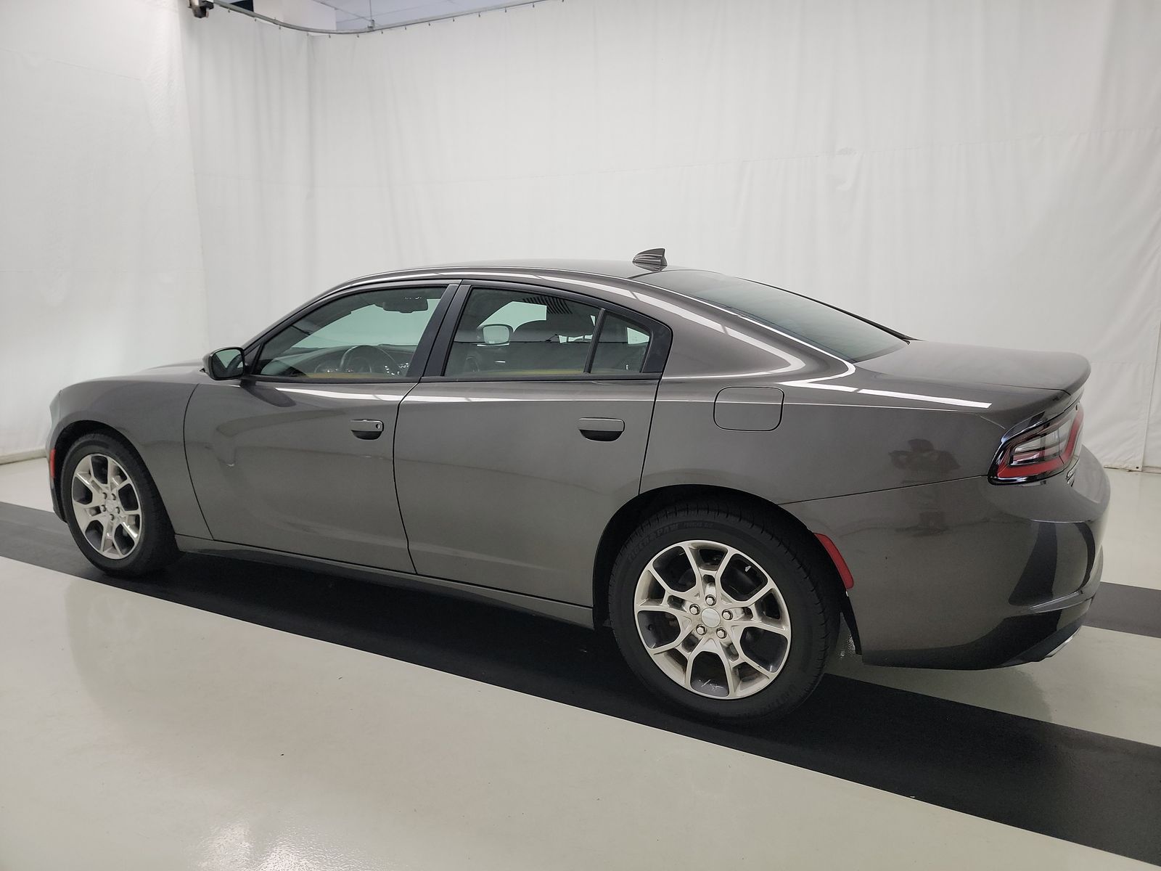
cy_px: 436
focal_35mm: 24
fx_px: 805
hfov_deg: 71.6
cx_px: 580
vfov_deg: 56.8
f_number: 1.8
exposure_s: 1/59
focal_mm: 6.7
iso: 276
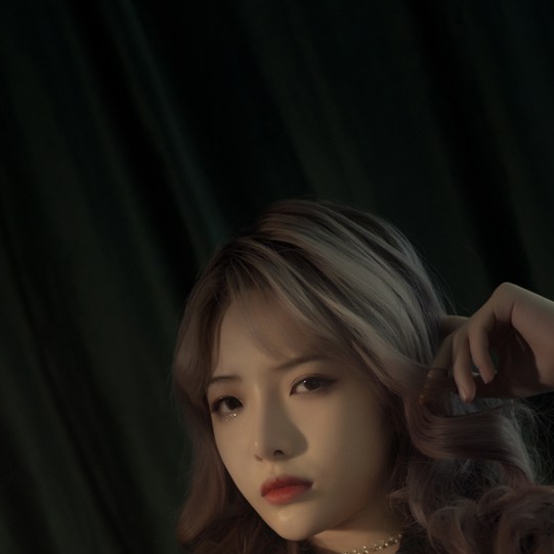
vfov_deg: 15.7
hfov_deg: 17.6
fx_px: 1793
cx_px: 295
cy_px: 910
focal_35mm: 99
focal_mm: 35
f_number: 1.4
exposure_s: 1/200
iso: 160
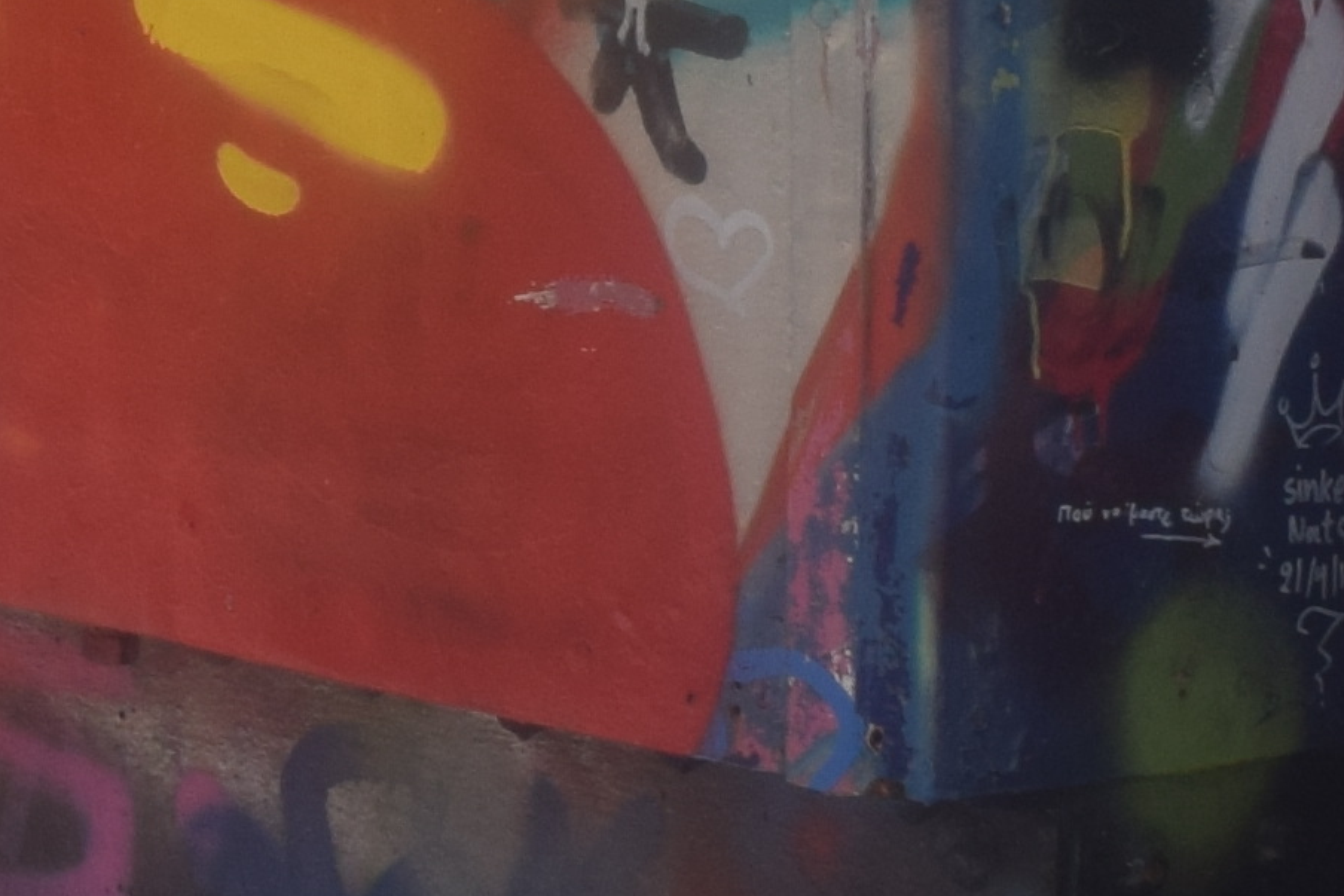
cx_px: -1091
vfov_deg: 6.2
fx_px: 8177
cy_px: -312
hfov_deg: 9.0
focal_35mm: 219
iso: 200
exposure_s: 1/250
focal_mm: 22
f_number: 8
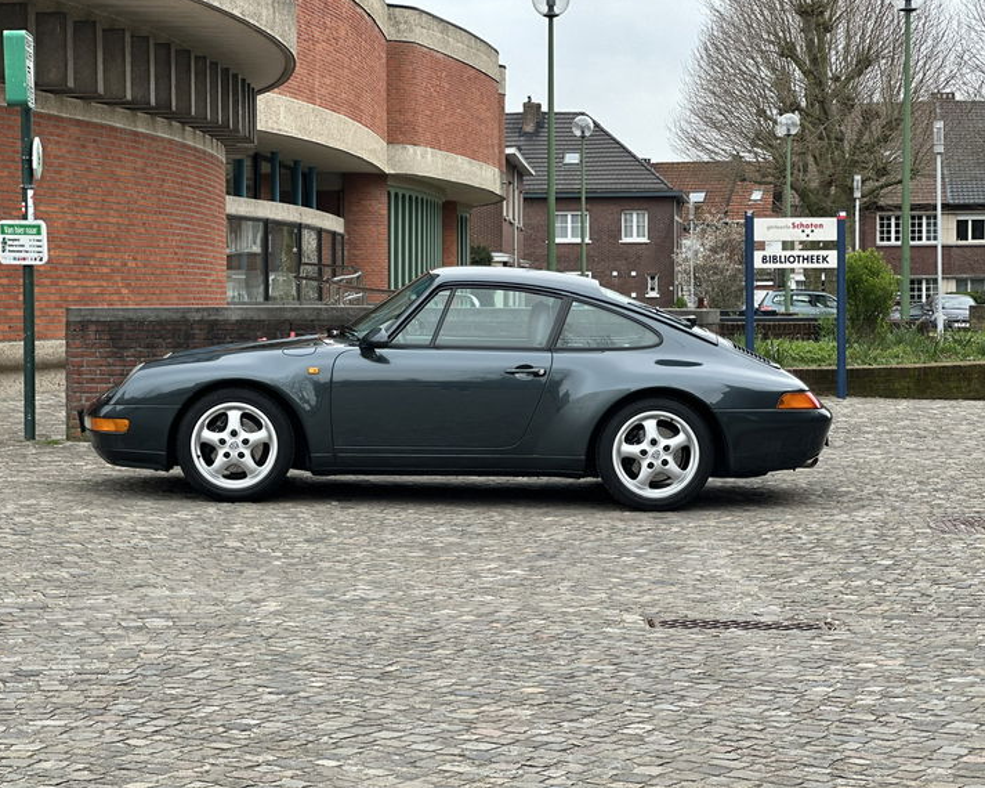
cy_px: 391
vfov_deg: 18.9
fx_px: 2361
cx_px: 456
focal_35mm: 81
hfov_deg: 23.6
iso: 20
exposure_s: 1/121
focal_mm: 9
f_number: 2.8
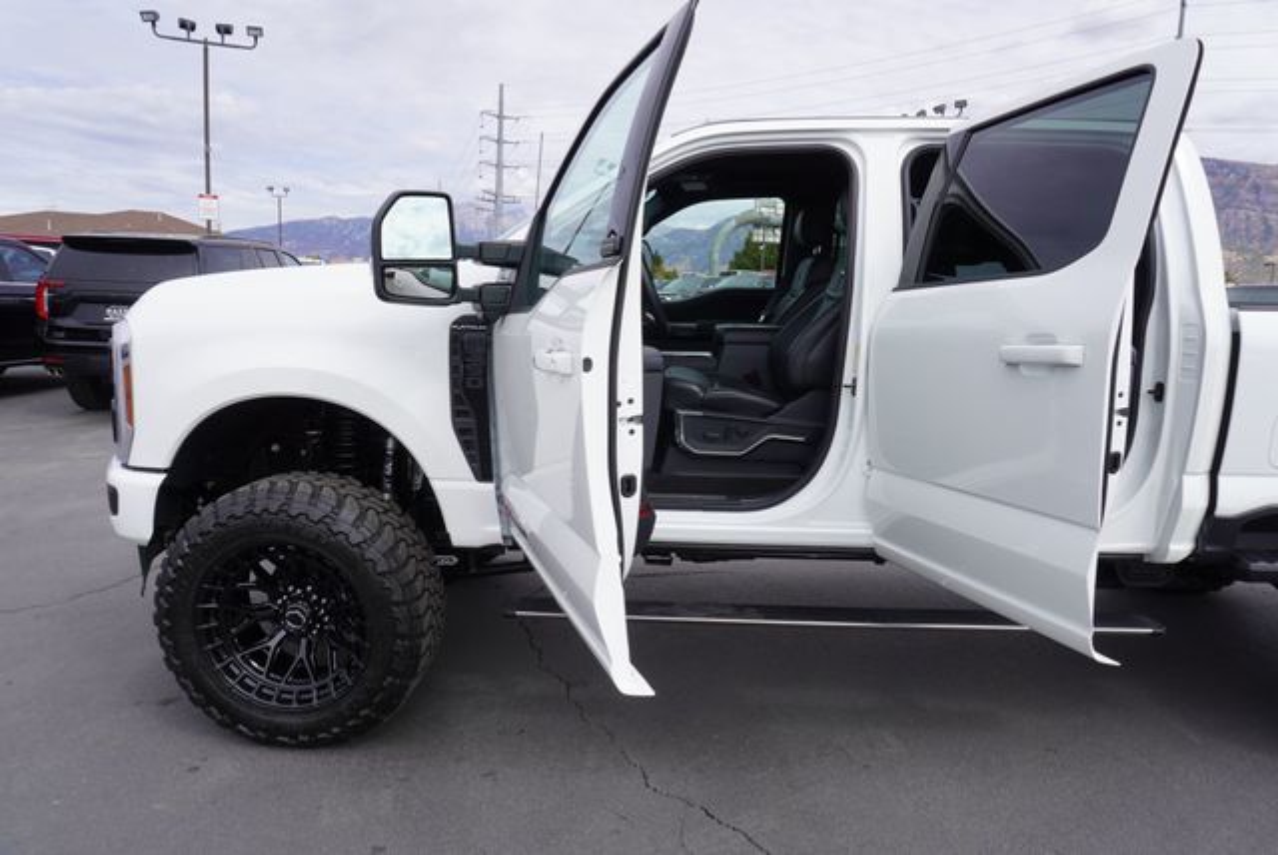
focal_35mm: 24
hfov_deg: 73.7
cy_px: 428
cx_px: 639
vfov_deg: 53.2
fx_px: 853
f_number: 10
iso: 100
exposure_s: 1/160
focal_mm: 16
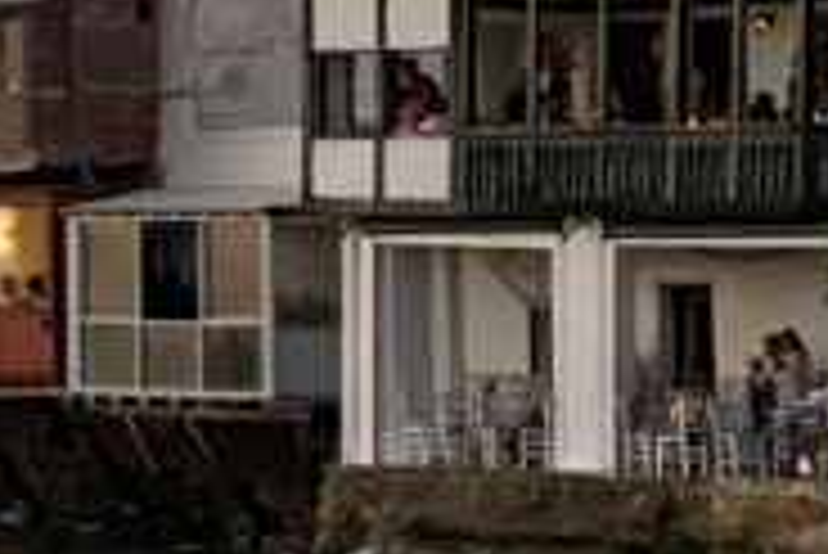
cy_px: -5
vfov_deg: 4.6
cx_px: -1202
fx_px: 6928
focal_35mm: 301
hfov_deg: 6.5
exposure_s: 1/50
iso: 100
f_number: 2
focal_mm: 6
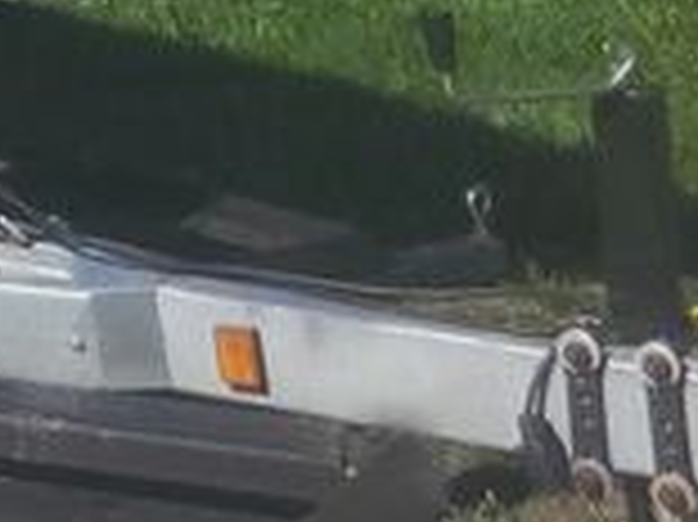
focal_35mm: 172
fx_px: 3466
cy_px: -1134
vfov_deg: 7.4
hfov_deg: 9.0
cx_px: -1513
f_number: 1.8
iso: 40
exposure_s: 1/3238
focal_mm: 5.4
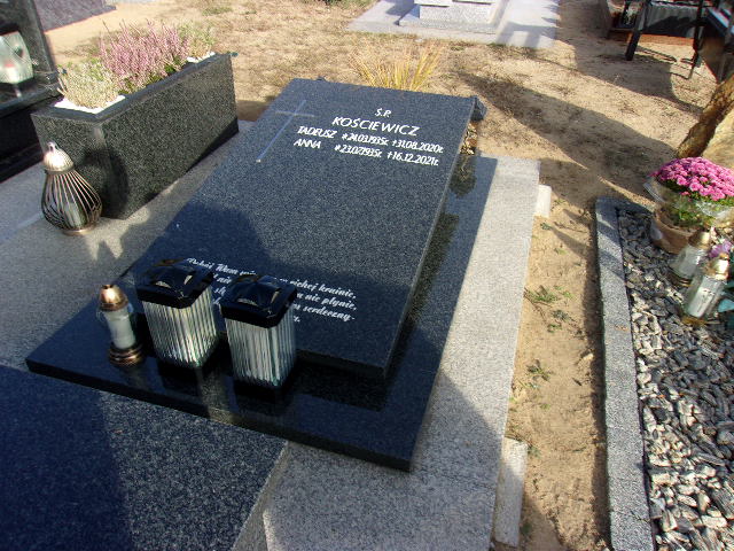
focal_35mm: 27
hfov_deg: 65.3
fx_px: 573
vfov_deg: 51.4
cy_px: 276
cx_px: 367
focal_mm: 4.9
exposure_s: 1/50
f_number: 10.4
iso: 80
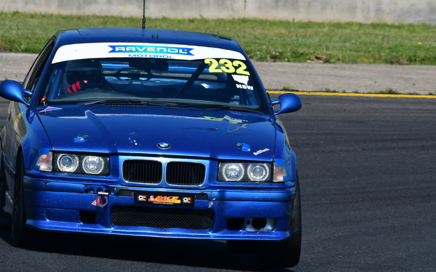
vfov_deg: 1.6
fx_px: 9634
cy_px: 145
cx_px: 193
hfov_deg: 2.6
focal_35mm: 811
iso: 400
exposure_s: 1/640
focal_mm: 450
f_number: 13
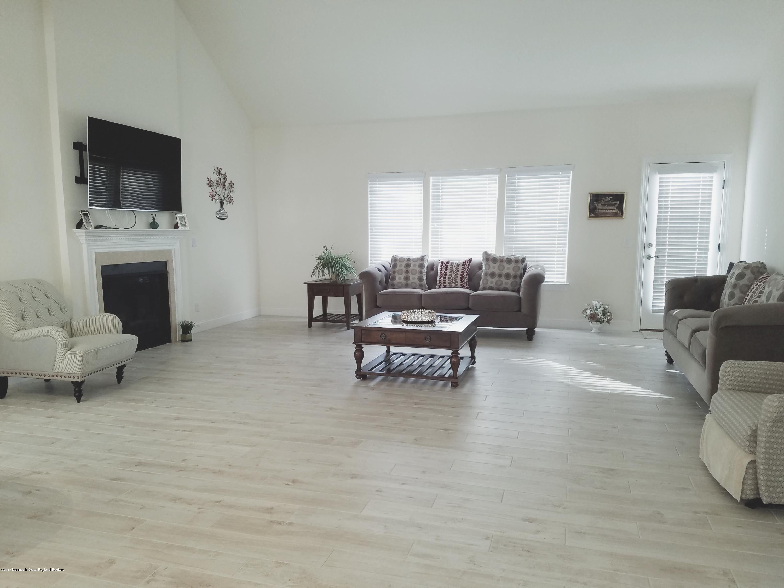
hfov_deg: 67.3
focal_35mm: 26
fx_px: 589
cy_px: 294
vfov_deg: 53.1
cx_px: 392
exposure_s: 1/60
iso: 80
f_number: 1.7
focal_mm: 4.2
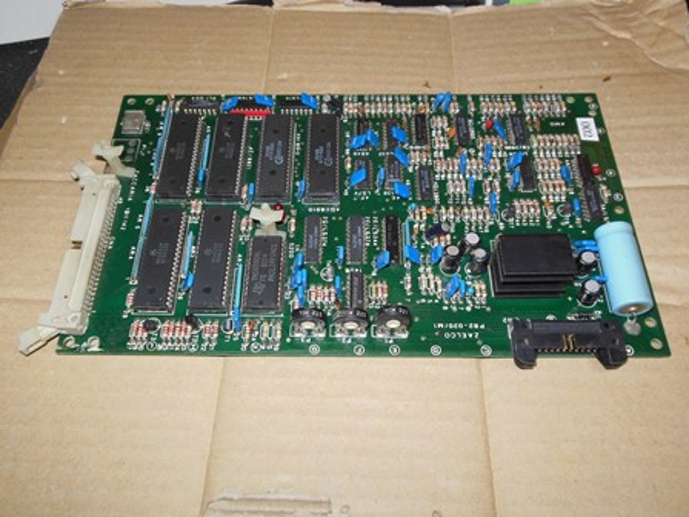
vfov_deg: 48.2
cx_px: 344
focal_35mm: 29
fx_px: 577
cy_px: 258
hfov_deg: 61.7
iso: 200
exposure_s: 1/25
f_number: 6.7
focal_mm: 5.2
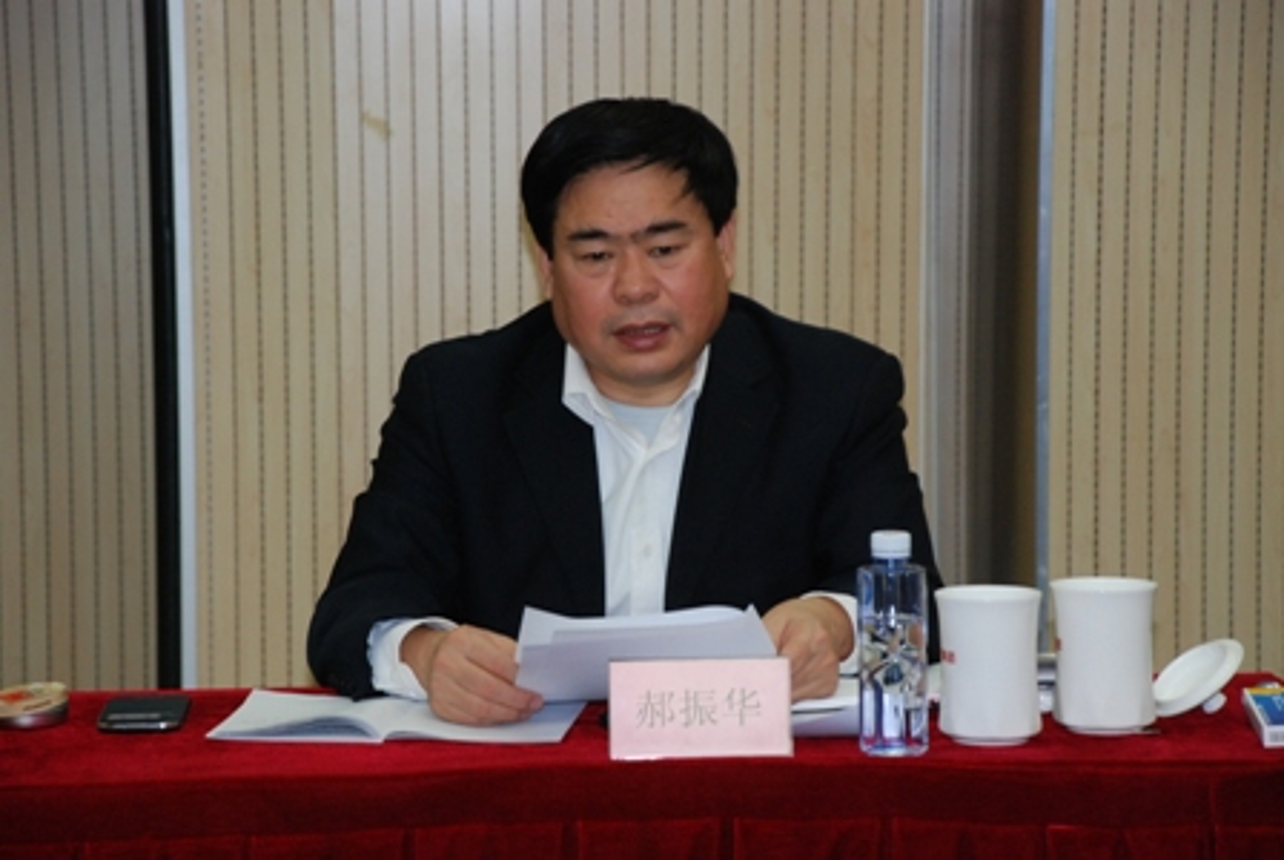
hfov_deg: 14.4
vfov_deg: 9.7
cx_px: 642
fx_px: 5089
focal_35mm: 142
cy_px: 430
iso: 800
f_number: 5.6
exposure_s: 1/60
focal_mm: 95
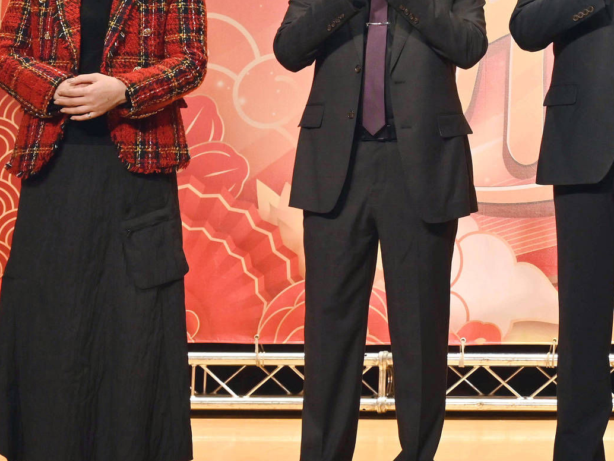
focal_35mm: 93
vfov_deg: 15.4
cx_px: 879
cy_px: -44
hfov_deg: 18.9
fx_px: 1657
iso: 560
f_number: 5.6
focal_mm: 33.5
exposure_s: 1/125
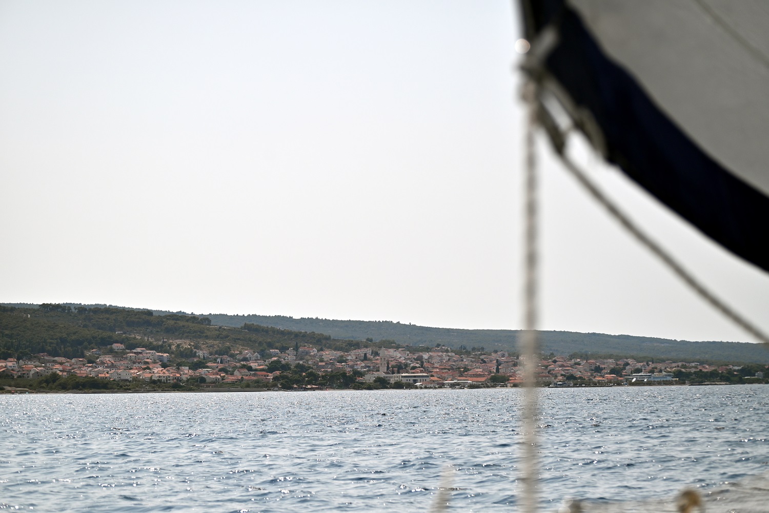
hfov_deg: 22.6
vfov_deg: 15.2
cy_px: 256
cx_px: 384
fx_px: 1923
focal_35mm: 90
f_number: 4.5
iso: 200
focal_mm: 90
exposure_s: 1/8000
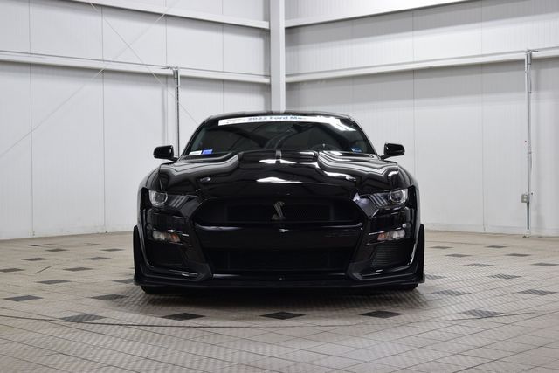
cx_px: 280
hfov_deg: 33.4
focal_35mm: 60
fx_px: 932
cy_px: 186
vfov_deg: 22.6
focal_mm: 40
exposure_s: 1/20
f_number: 6.3
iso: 400
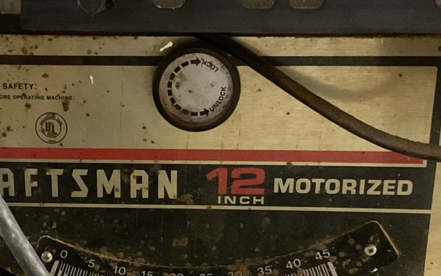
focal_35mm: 72
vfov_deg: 18.0
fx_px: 865
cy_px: 208
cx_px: 136
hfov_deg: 28.3
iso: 500
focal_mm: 3
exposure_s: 1/30
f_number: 1.8
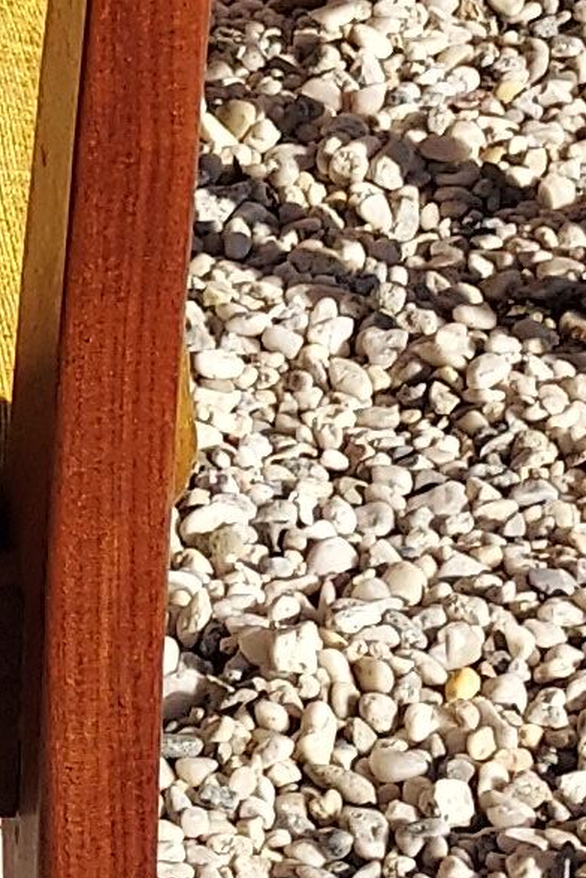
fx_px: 4146
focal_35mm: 170
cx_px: -445
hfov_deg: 7.8
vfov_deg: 12.0
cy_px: 45
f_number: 1.8
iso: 40
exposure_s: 1/1068
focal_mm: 4.6
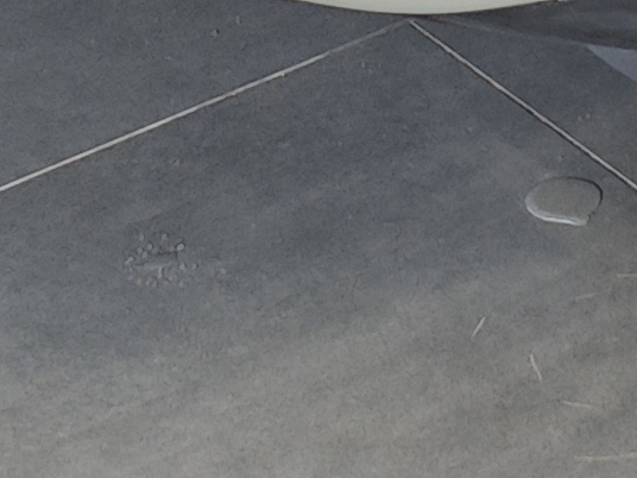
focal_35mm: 214
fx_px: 3938
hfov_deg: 8.7
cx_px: 1263
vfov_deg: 6.1
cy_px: -1209
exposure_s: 1/241
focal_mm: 6.55
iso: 50
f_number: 1.6
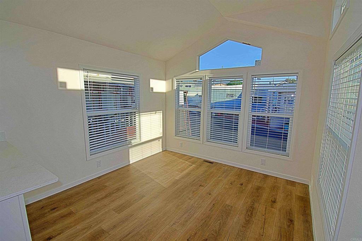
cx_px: 181
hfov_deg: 100.4
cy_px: 120
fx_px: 151
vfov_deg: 77.3
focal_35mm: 15
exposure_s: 1/250
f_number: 8
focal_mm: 10
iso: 200
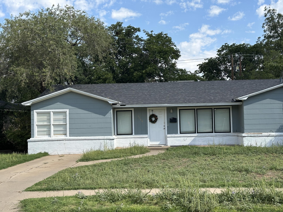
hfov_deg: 39.7
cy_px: 106
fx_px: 392
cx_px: 142
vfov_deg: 30.3
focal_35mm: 48
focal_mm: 6.86
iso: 64
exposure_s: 1/2890
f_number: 1.78
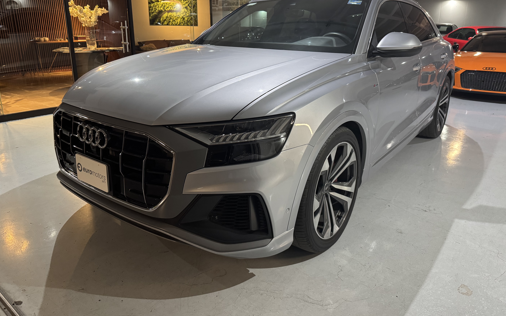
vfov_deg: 47.4
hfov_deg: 70.4
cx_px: 252
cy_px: 135
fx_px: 359
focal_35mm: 26
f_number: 1.78
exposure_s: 1/60
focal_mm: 6.76
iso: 400
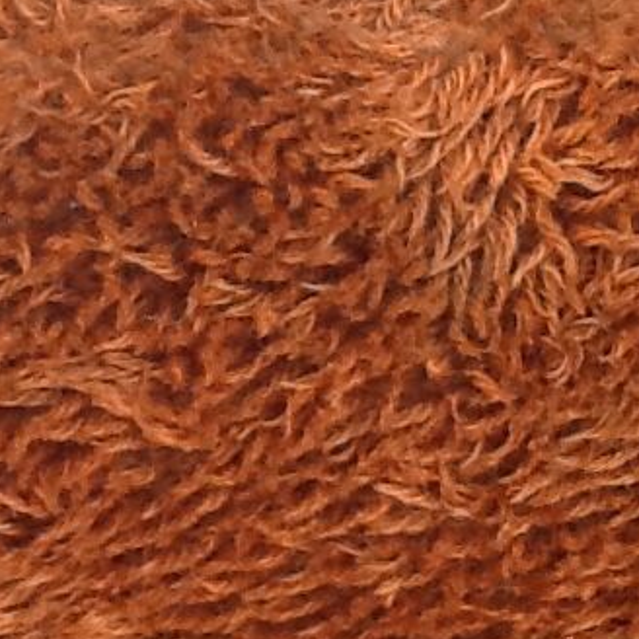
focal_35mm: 114
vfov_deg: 15.3
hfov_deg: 15.2
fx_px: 2381
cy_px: 431
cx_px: 156
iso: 50
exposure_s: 1/40
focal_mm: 2.03
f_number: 2.4
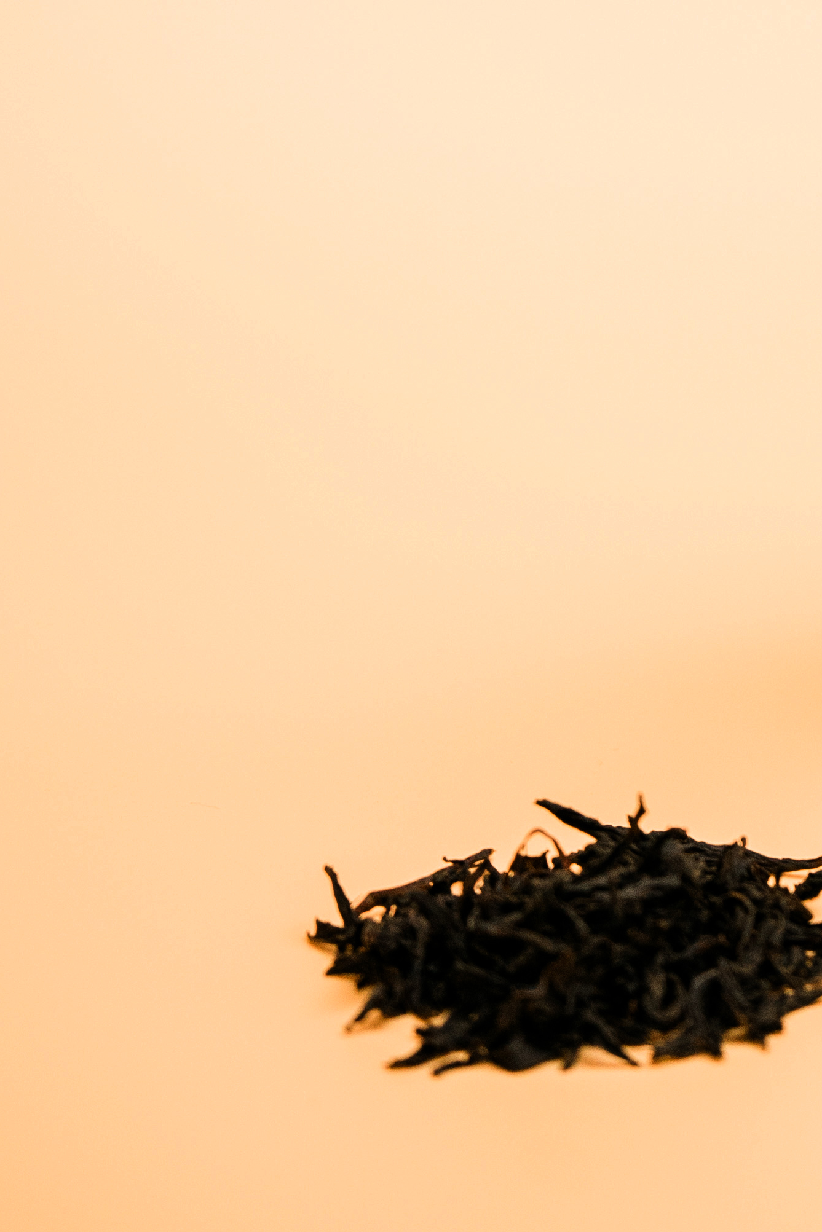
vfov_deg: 5.4
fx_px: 13012
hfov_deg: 3.6
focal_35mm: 380
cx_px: 1121
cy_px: -492
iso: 400
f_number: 4
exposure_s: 1/60
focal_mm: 127
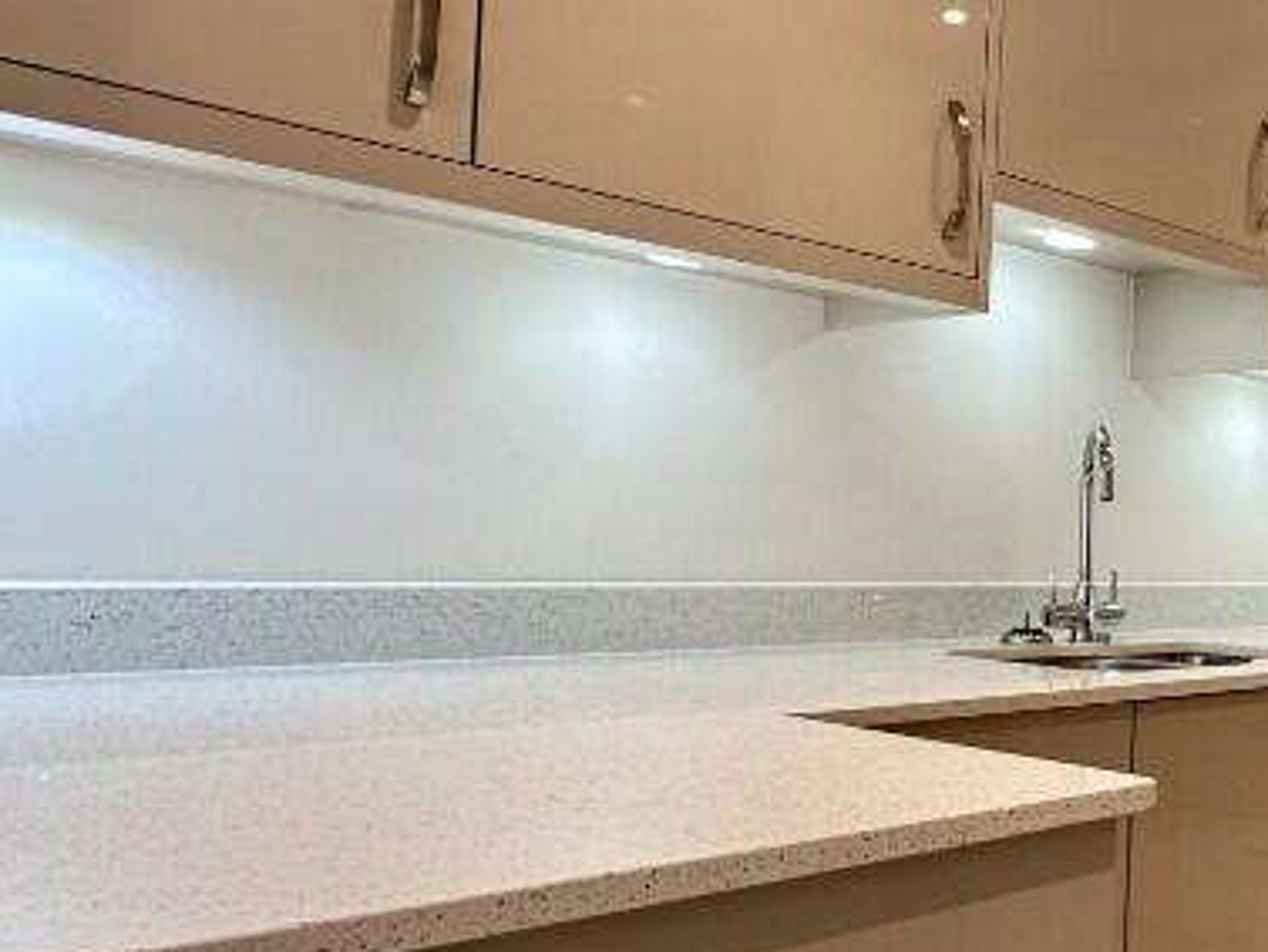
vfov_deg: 37.7
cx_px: 1335
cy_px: 538
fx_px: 1392
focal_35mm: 38
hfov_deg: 41.0
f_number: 2.2
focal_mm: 2.22
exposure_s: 1/100
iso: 125
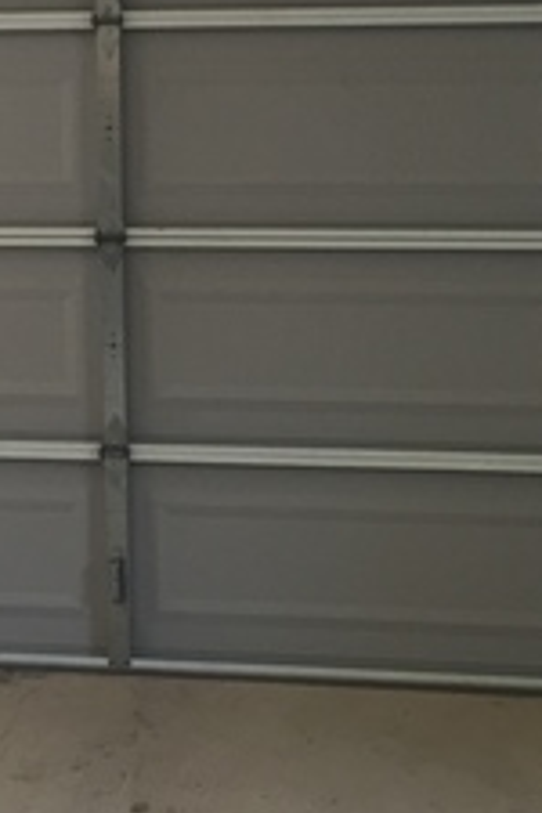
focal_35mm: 83
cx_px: 125
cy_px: 94
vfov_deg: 23.9
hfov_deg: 16.4
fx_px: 1874
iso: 80
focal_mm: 4.15
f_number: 2.2
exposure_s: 1/30
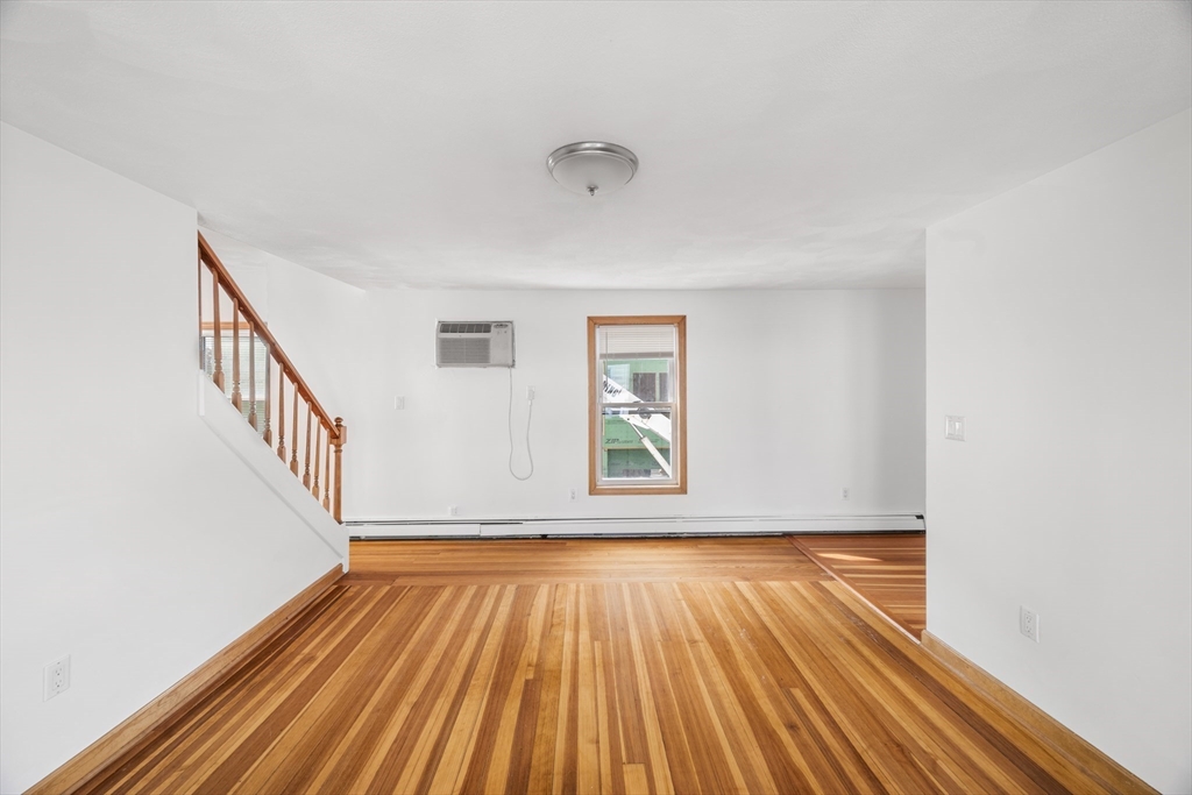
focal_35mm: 14
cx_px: 596
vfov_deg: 81.2
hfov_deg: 104.2
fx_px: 464
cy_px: 398
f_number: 7.1
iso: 320
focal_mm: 14
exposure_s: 1/3
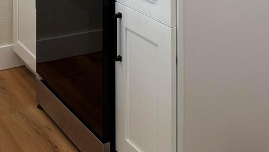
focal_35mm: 69
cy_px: -110
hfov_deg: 30.6
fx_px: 492
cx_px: 123
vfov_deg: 15.4
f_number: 1.78
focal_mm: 6.76
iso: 100
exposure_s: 1/120
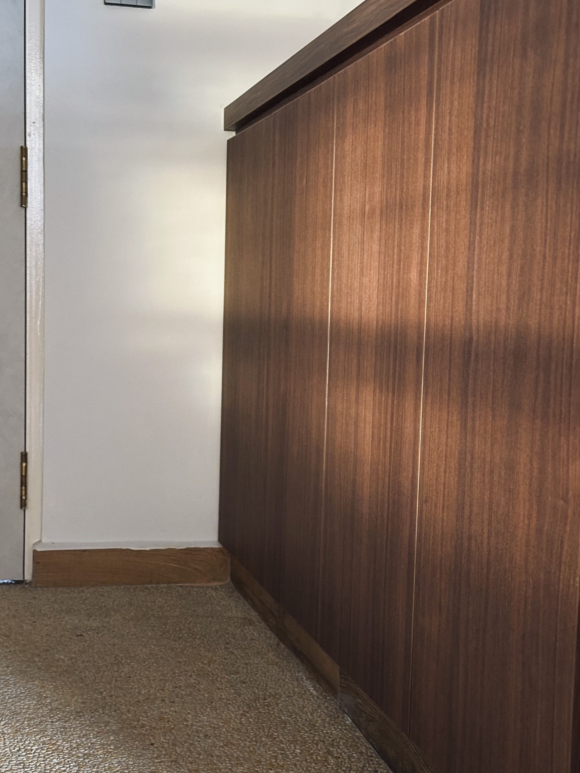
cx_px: 327
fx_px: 1273
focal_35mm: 57
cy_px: 450
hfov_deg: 25.6
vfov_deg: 33.7
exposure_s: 1/30
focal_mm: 6.86
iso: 640
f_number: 1.78
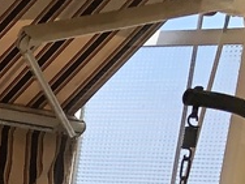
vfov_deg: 6.0
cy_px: 614
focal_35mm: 223
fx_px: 1578
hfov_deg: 7.8
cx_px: -474
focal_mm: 3.99
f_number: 1.8
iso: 20
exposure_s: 1/1043
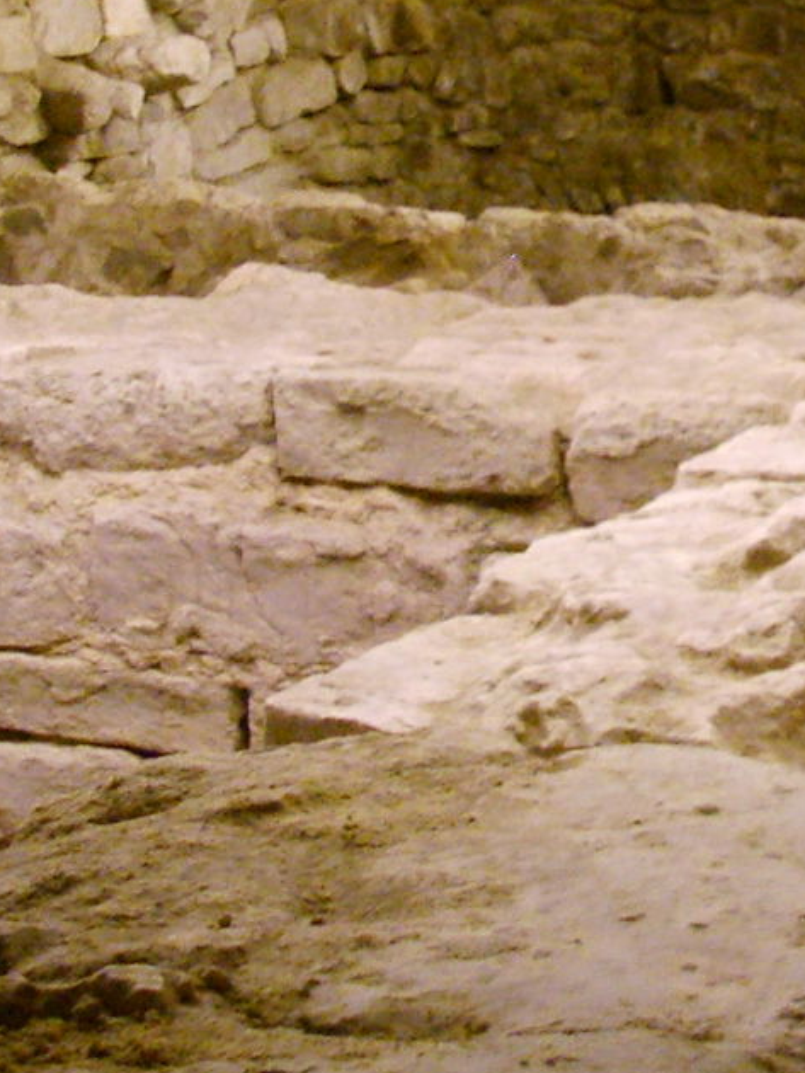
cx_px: 921
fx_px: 3068
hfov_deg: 14.5
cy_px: 363
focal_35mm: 99
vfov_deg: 19.8
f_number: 3.5
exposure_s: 1/4
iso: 150
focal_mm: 6.6
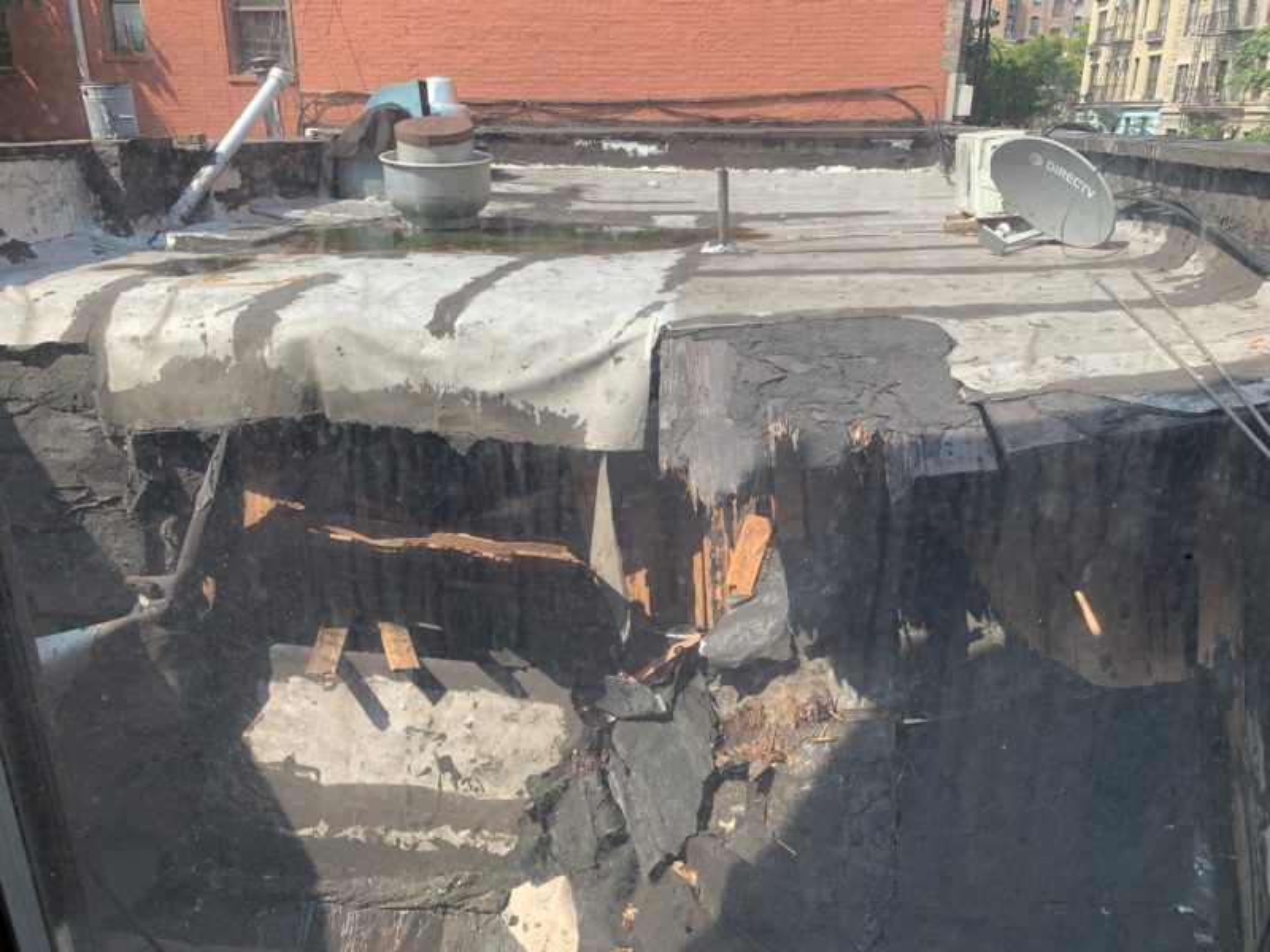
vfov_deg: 53.1
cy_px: 476
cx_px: 635
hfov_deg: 67.3
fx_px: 954
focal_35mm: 26
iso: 25
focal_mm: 4.25
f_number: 1.8
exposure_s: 1/620
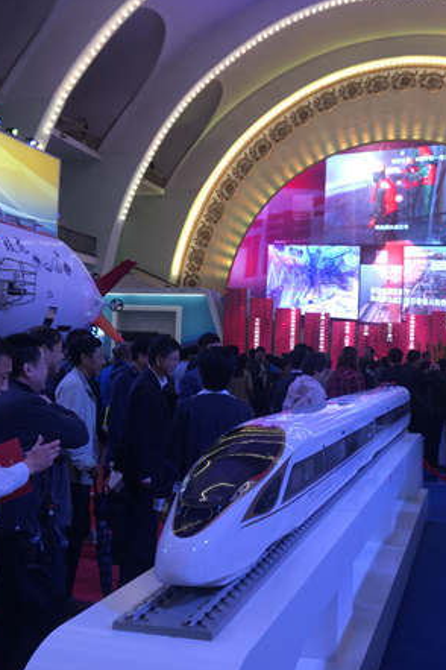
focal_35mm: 41
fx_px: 762
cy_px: 336
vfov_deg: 47.4
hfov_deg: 32.4
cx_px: 288
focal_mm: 4.15
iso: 32
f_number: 2.2
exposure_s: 1/50
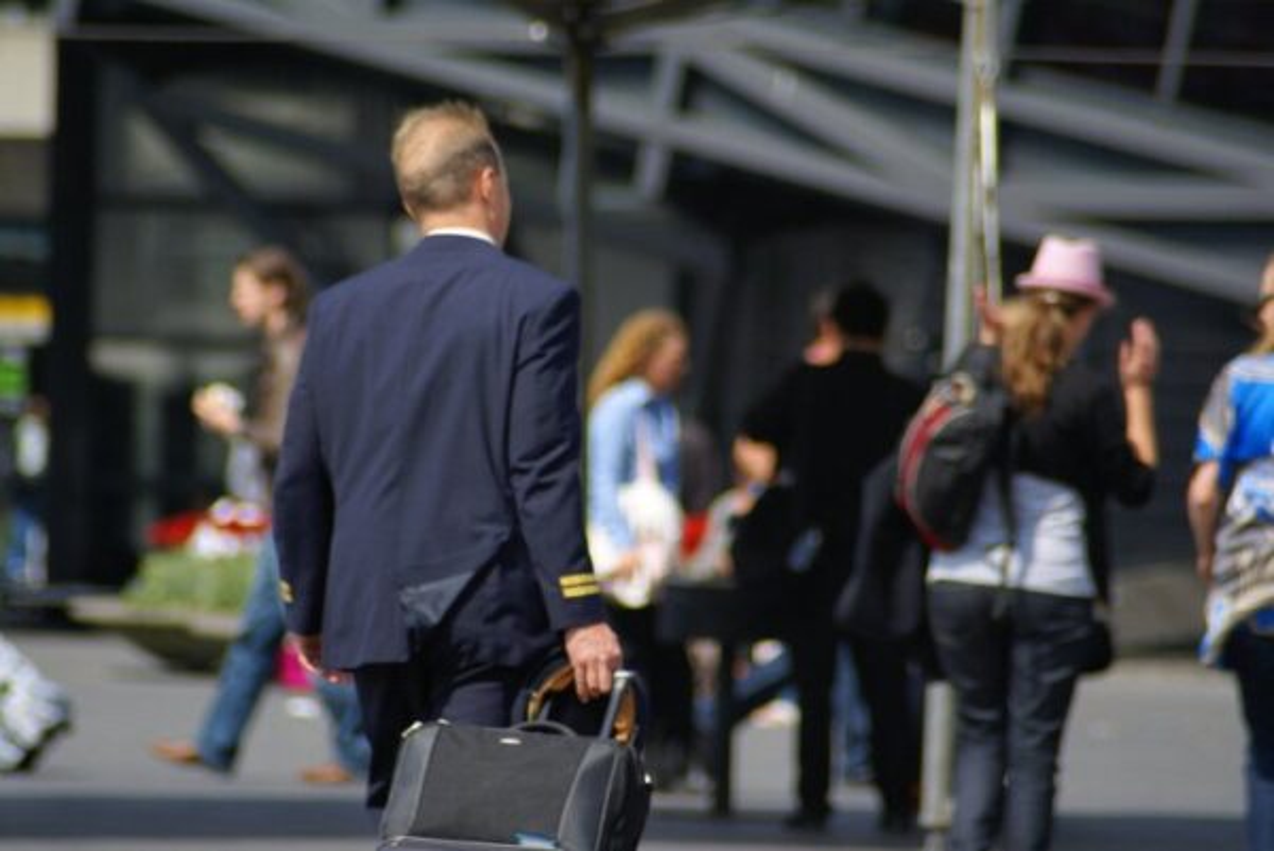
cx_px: 637
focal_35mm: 450
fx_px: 15936
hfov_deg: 4.6
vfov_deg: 3.1
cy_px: 426
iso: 100
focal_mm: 300
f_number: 5.6
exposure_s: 1/640
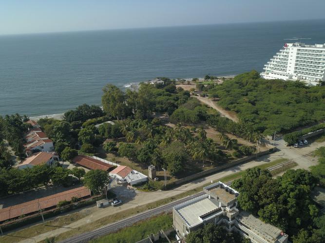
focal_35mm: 26
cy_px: 122
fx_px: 244
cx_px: 162
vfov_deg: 53.0
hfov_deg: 67.3
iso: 100
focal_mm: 4.7
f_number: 2.2
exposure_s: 1/2000
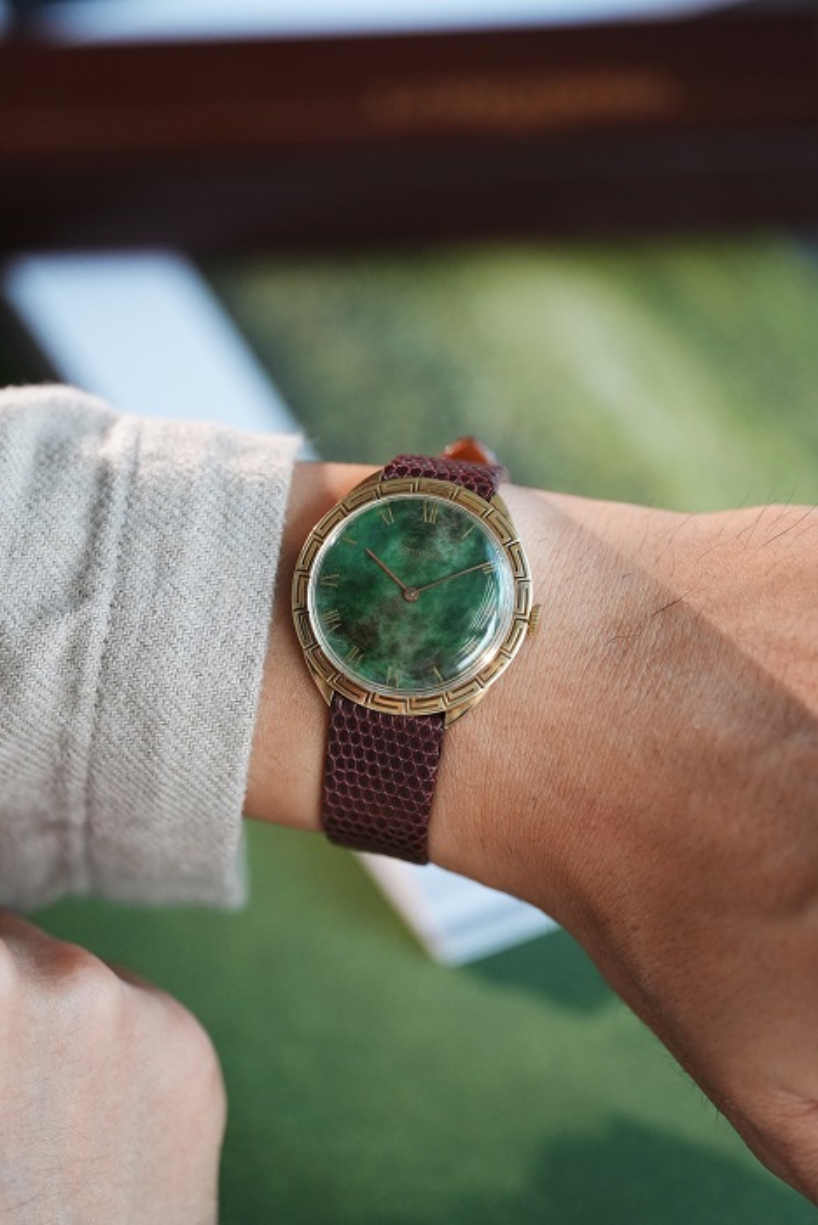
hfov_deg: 13.1
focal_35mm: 105
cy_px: 612
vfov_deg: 19.4
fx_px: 3575
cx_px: 409
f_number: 3.2
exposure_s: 1/200
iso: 2500
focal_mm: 105
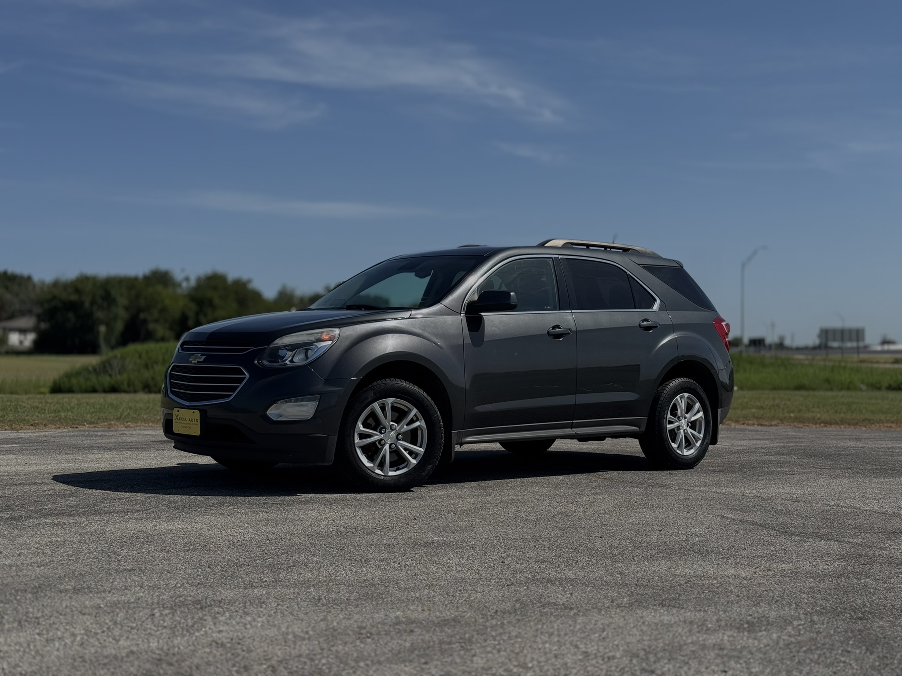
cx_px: 451
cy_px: 338
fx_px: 1251
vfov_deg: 30.3
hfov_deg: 39.7
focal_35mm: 48
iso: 64
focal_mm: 6.76
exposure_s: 1/6410
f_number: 1.78
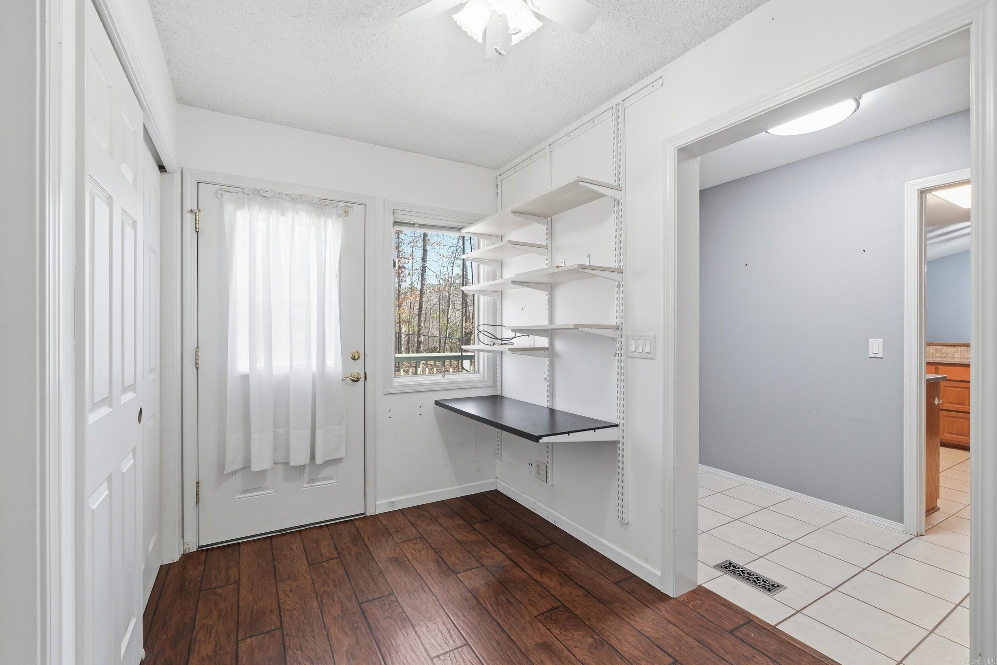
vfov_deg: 77.3
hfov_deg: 100.4
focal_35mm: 15
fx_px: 415
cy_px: 332
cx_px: 498
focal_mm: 10
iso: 250
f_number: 9
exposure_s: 1/40
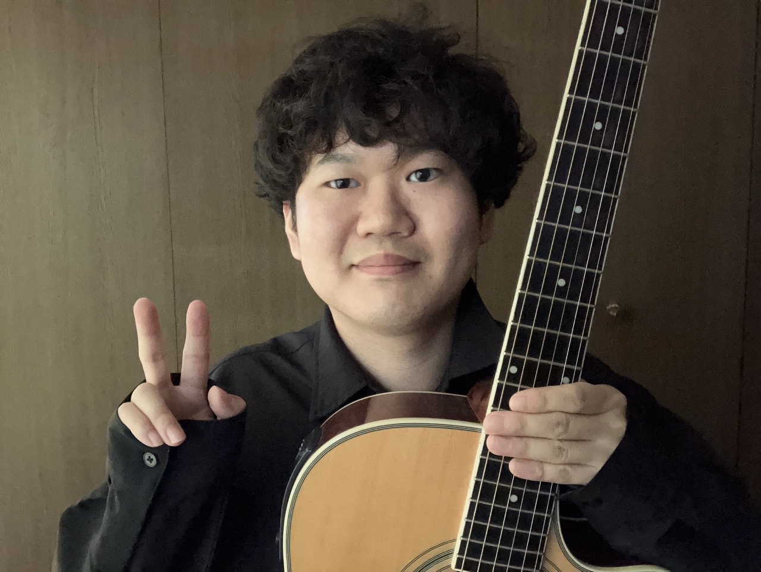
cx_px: 380
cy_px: 286
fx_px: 704
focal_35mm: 32
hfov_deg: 56.8
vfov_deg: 44.2
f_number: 2.2
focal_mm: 2.87
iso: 640
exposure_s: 1/20
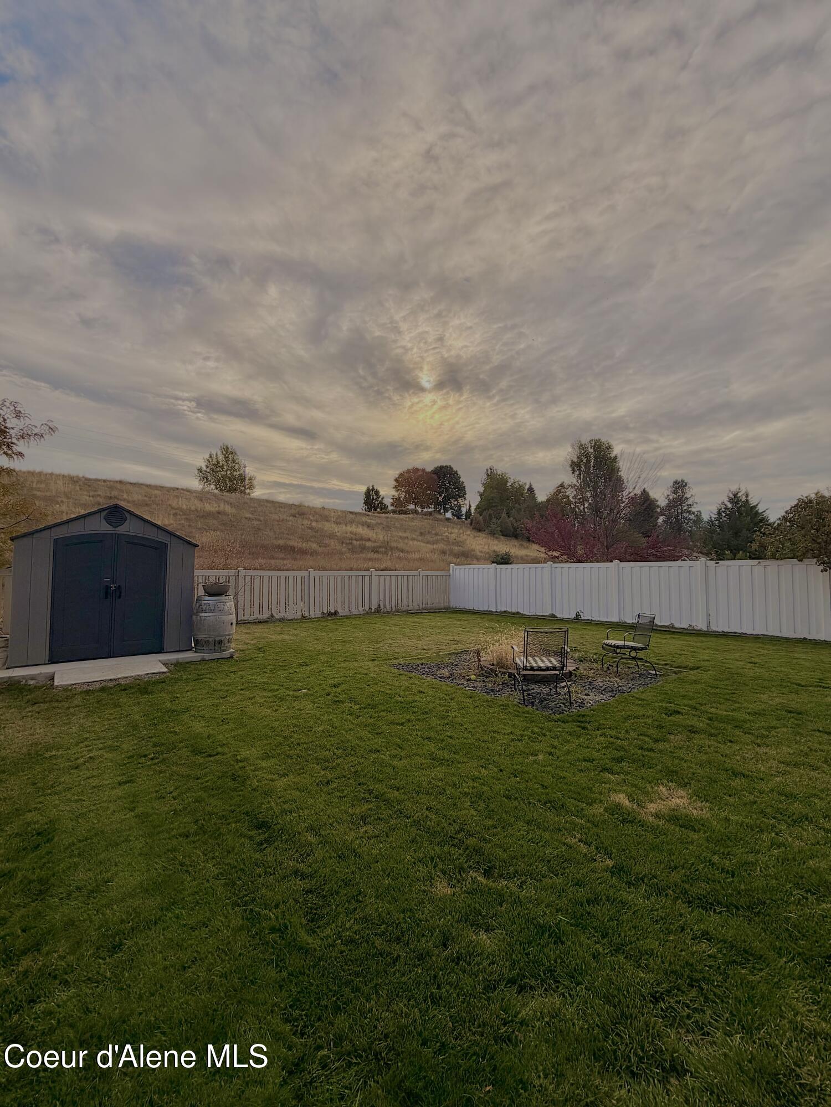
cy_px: 554
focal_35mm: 14
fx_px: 448
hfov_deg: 85.7
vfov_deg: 102.1
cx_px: 416
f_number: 2.2
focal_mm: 2.22
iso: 20
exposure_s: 1/1497
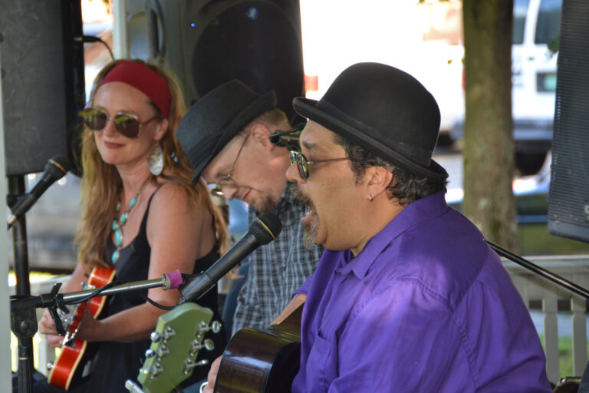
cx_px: 294
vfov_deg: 7.6
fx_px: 2945
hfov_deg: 11.4
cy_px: 196
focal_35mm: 180
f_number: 5.3
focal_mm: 120
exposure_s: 1/80
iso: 400
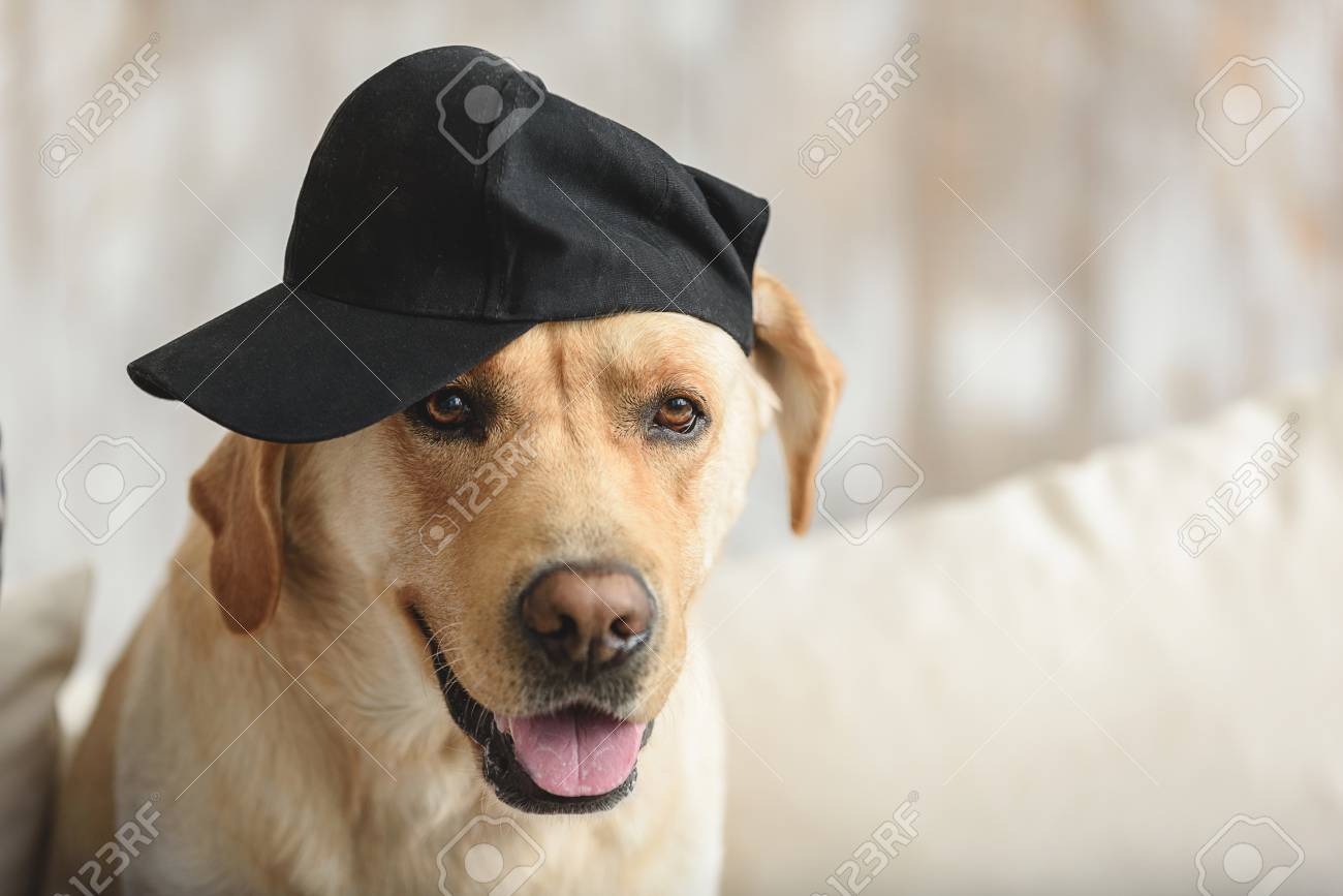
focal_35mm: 105
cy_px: 448
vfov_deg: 13.0
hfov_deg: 19.5
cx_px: 672
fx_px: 3917
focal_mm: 105
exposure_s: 1/200
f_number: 3.5
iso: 200
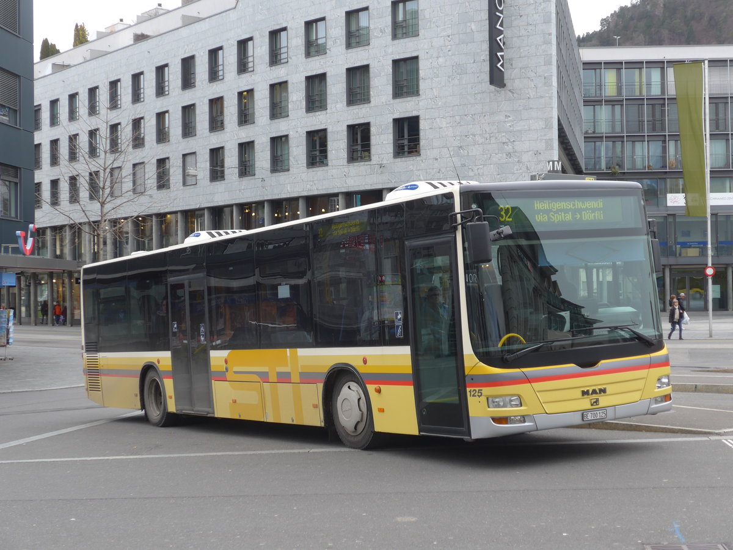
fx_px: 1249
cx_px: 366
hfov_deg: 32.7
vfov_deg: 24.8
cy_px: 275
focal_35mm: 59
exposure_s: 1/100
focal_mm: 12
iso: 80
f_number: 3.5
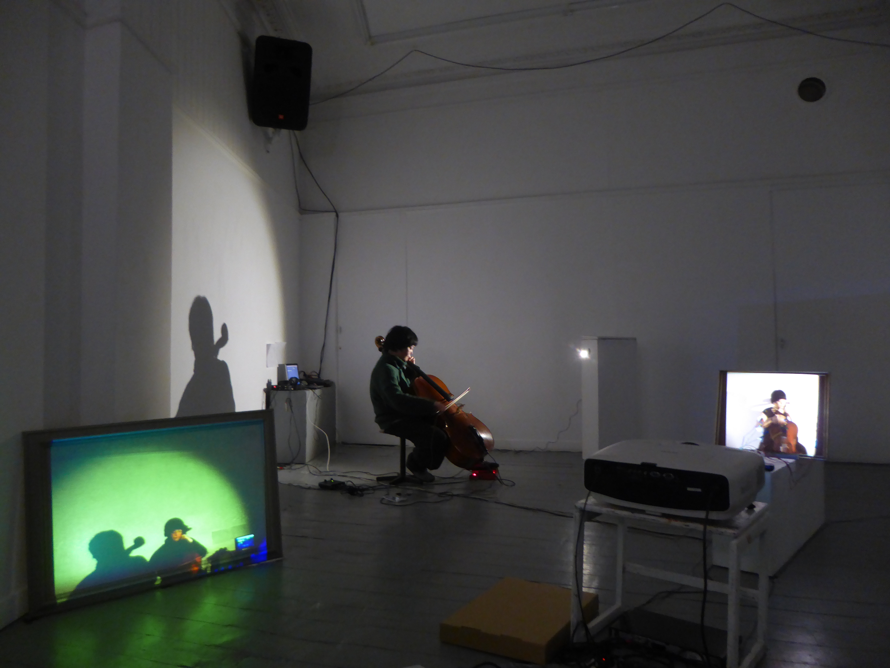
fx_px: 643
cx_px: 445
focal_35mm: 25
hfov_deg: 69.4
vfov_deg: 54.9
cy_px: 334
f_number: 3.3
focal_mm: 4.3
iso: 400
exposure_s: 1/4
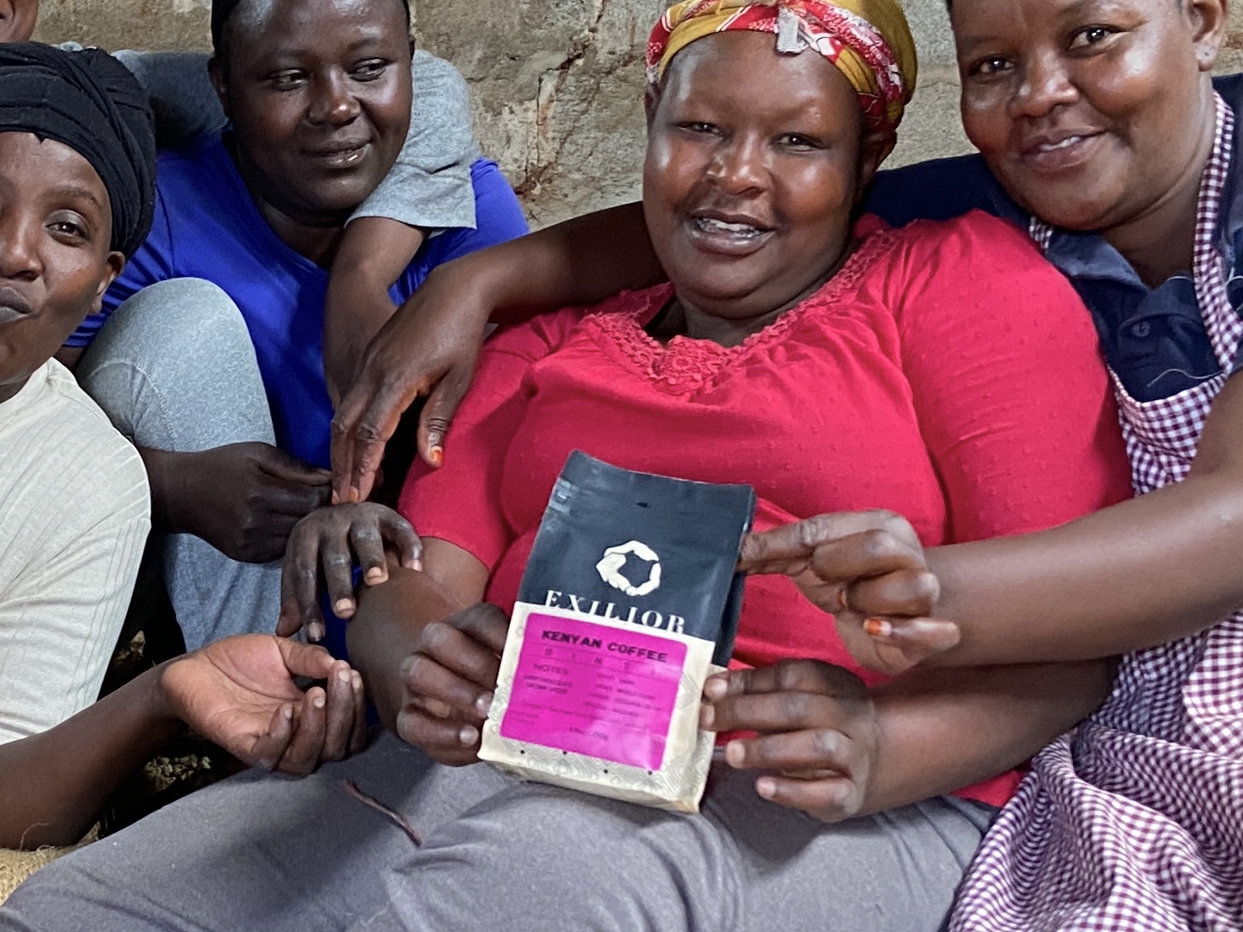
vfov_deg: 20.7
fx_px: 2549
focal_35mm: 71
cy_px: 573
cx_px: 342
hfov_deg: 27.1
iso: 320
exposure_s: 1/60
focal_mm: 4.25
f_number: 1.8
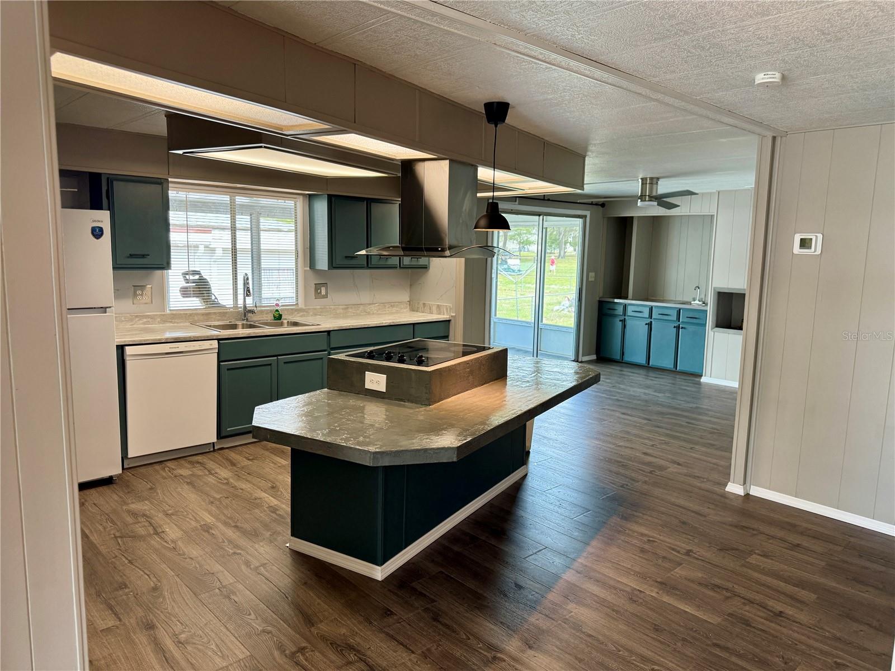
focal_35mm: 24
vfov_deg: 56.8
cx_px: 448
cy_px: 336
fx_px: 621
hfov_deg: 71.6
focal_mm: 6.76
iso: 200
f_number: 1.78
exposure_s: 1/120
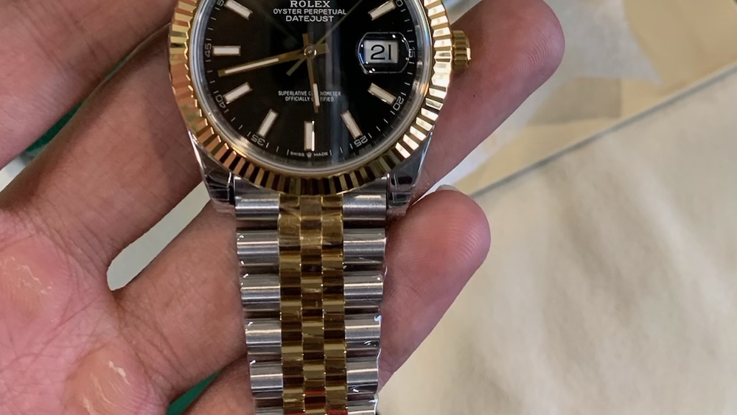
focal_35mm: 58
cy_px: -42
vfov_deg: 19.8
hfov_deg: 35.9
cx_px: 292
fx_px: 1134
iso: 100
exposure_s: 1/50
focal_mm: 4.25
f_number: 1.8
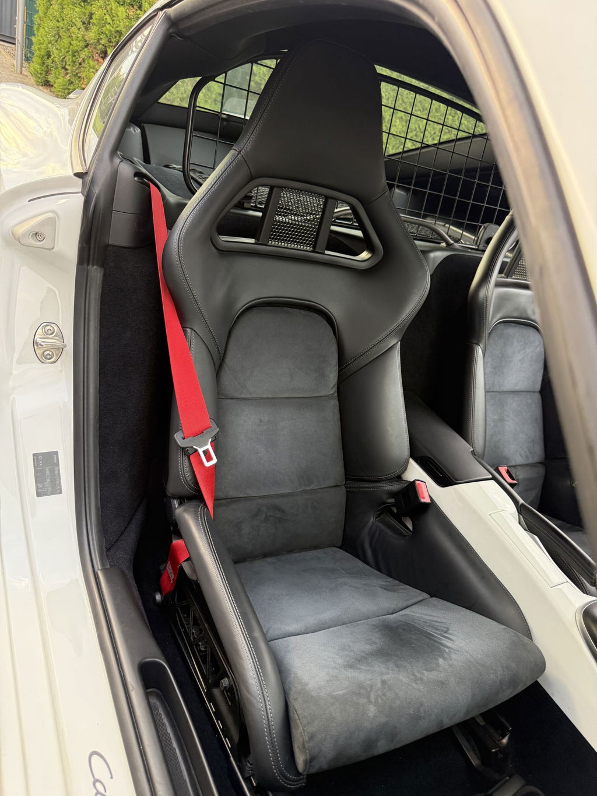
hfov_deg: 56.8
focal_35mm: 24
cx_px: 298
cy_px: 398
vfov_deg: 71.6
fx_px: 552
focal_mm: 6.76
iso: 200
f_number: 1.78
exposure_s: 1/125
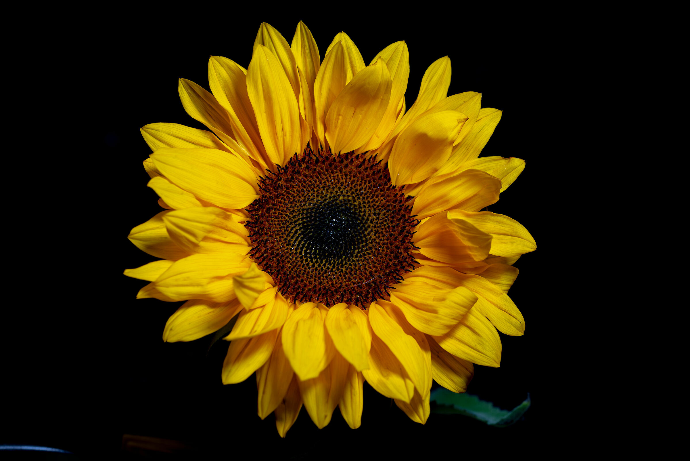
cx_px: 345
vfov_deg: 13.1
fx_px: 2013
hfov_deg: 19.4
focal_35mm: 105
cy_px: 230
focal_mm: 105
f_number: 8
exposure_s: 1/20
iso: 100
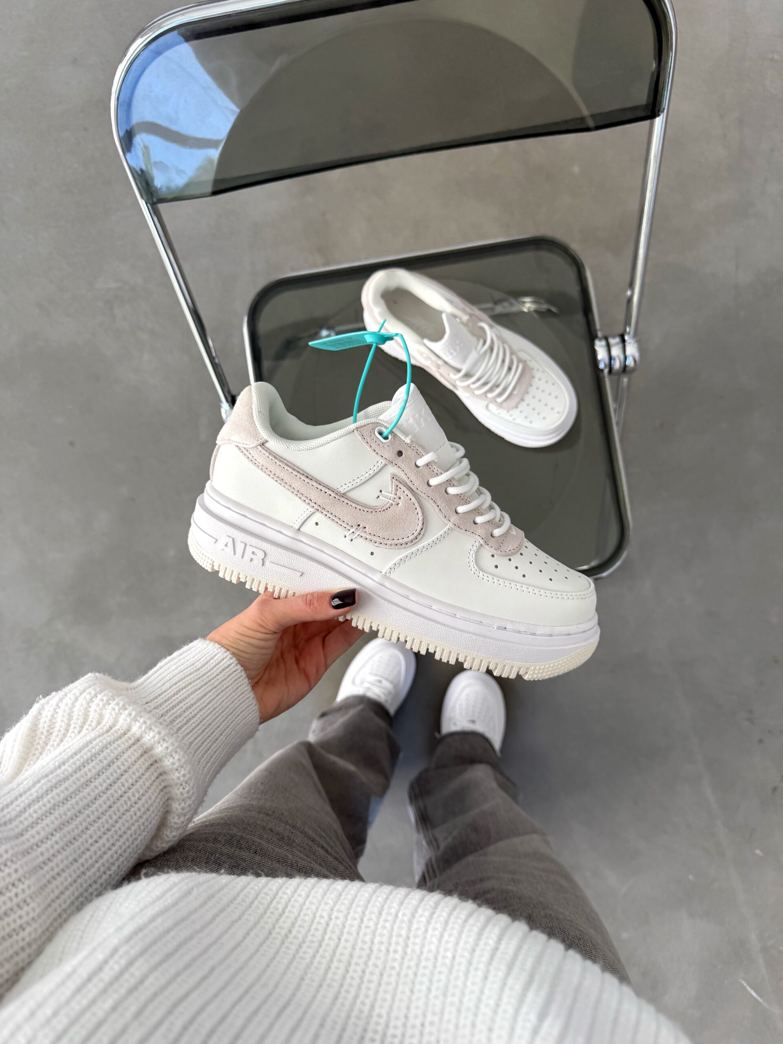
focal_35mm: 24
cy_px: 522
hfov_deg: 56.8
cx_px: 392
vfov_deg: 71.6
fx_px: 724
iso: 80
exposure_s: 1/410
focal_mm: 6.76
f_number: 1.78
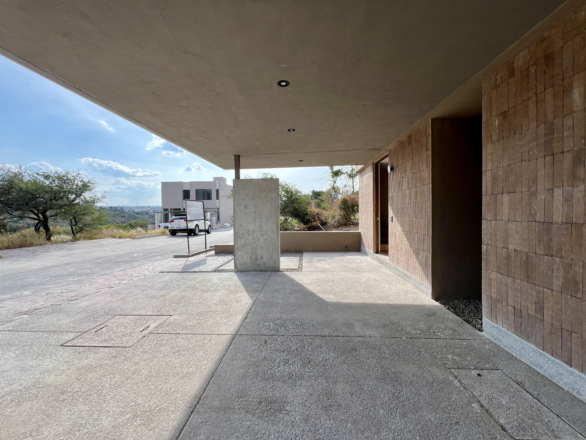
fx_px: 220
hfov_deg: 106.2
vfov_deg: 89.9
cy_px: 220
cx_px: 293
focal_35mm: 13
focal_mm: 1.57
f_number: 1.8
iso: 32
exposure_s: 1/995
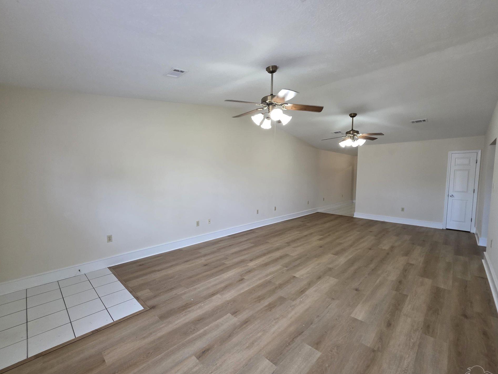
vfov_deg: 85.6
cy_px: 193
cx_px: 244
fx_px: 201
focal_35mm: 14
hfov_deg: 102.1
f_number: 1.9
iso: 250
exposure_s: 1/120
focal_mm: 2.2
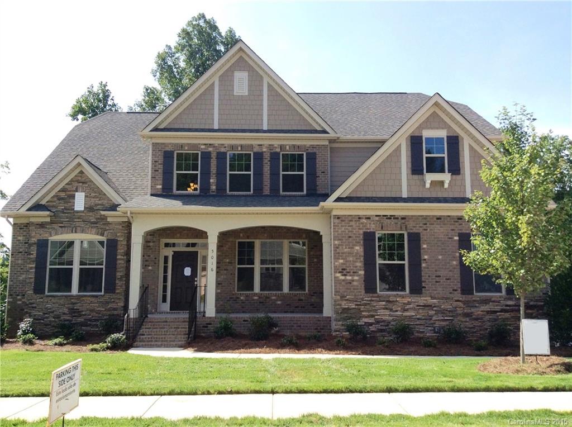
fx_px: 544
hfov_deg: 55.4
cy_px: 214
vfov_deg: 42.8
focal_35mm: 33
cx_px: 286
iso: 32
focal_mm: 3.3
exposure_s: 1/1079
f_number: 2.4
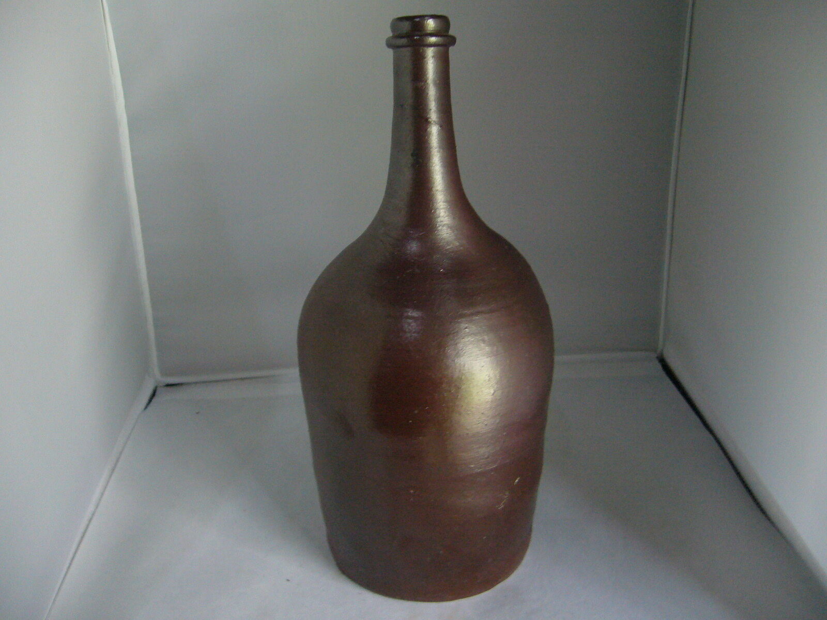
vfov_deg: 40.7
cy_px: 310
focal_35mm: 35
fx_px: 836
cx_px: 414
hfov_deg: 52.6
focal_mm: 5.8
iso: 200
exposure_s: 1/8
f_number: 2.8
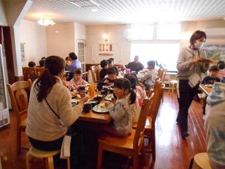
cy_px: 84
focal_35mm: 26
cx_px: 112
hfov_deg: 67.3
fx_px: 169
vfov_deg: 53.1
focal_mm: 4.6
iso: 800
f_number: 3.2
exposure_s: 1/40
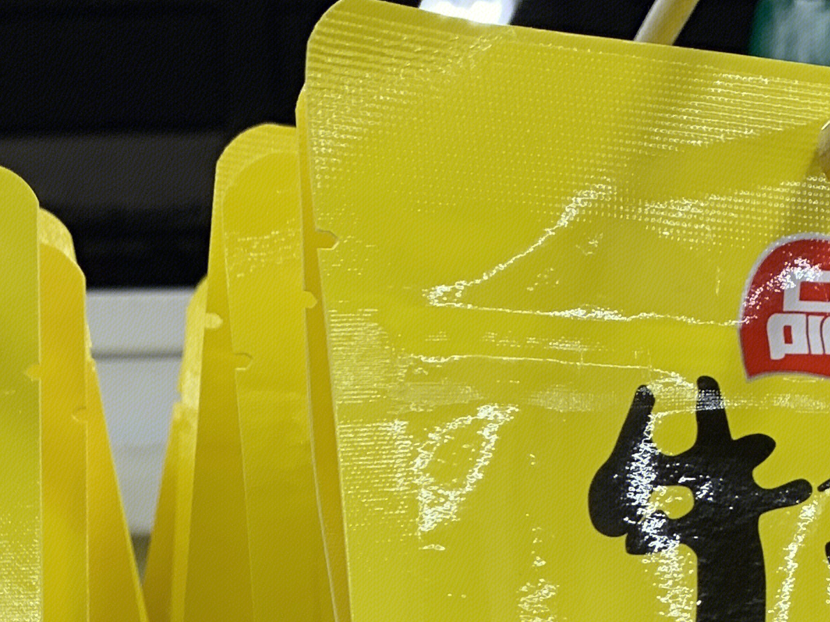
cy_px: 1043
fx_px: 2110
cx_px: 120
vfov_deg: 15.0
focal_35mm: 88
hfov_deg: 21.9
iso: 100
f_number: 1.8
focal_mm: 4.25
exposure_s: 1/78
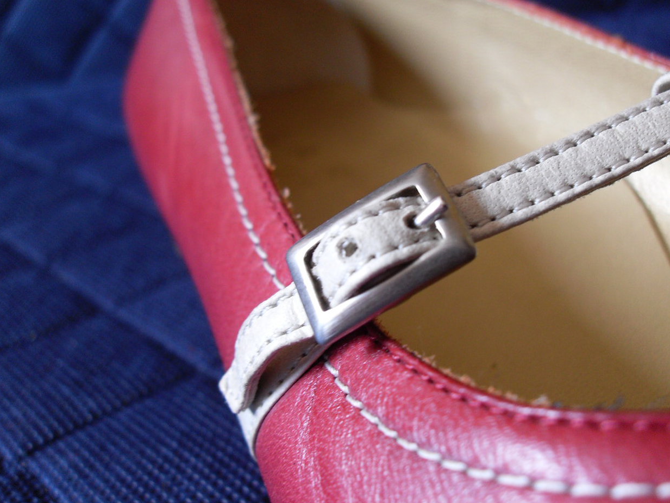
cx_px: 352
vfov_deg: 35.9
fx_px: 774
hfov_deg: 46.8
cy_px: 233
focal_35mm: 40
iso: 120
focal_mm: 6.3
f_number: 2.8
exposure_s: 1/45
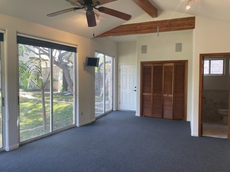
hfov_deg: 67.3
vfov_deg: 53.1
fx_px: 173
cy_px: 86
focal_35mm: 26
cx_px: 115
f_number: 1.6
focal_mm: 4.2
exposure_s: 1/120
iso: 80
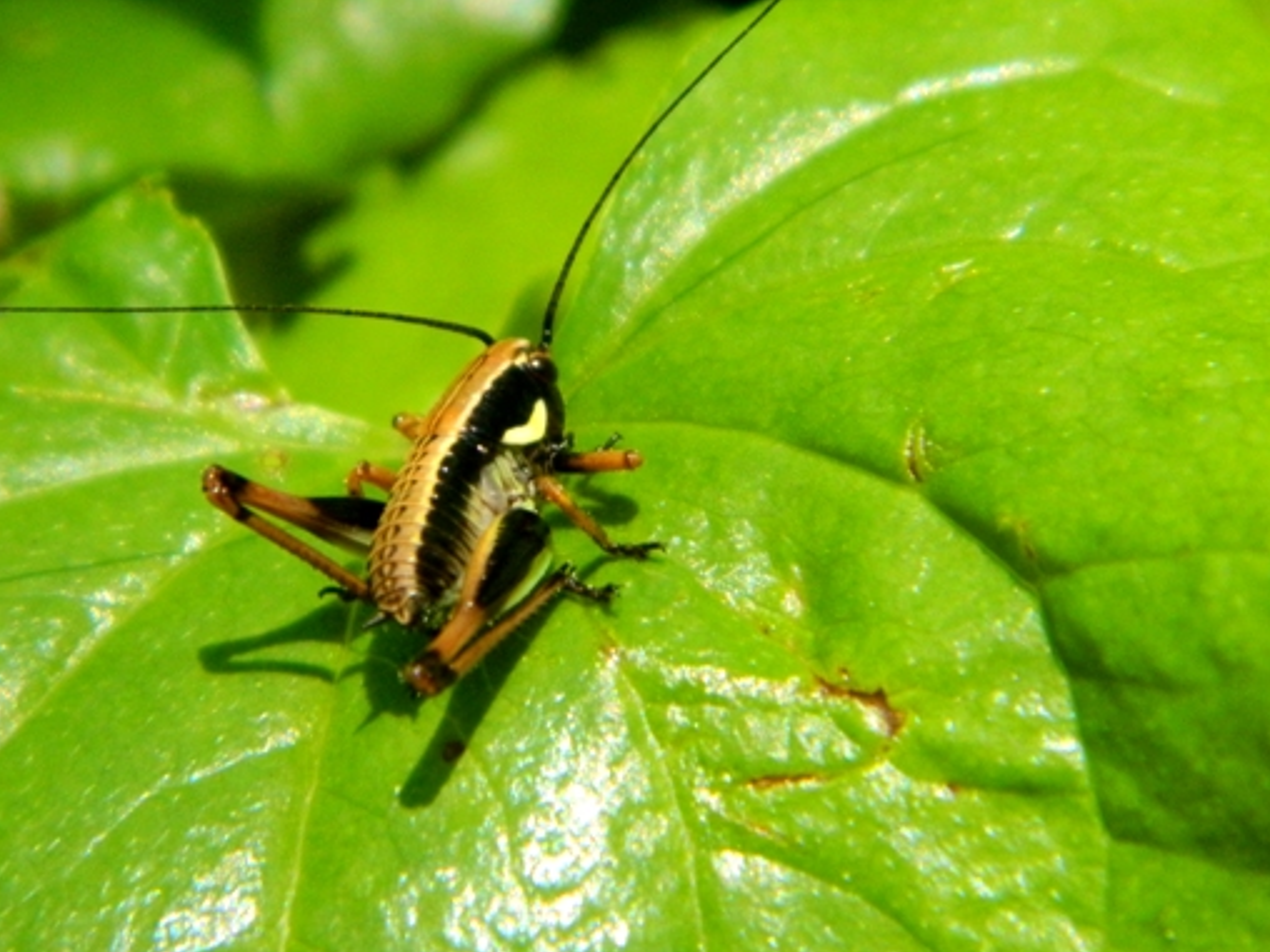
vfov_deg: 8.4
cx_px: 536
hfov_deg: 11.2
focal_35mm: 176
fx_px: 6457
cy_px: 407
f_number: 4.7
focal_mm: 23.2
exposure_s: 1/400
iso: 320
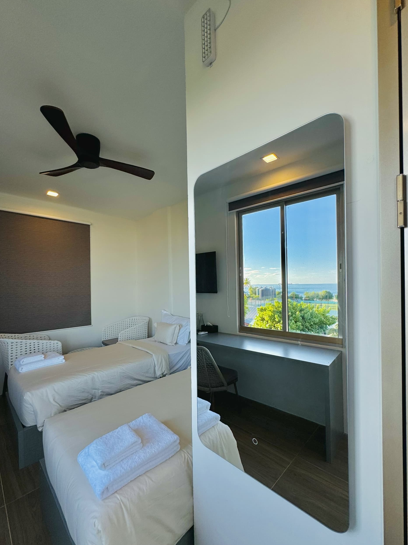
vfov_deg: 98.1
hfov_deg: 81.7
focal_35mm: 15
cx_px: 198
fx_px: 236
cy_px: 286
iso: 40
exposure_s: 1/311
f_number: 2.2
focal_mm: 2.22
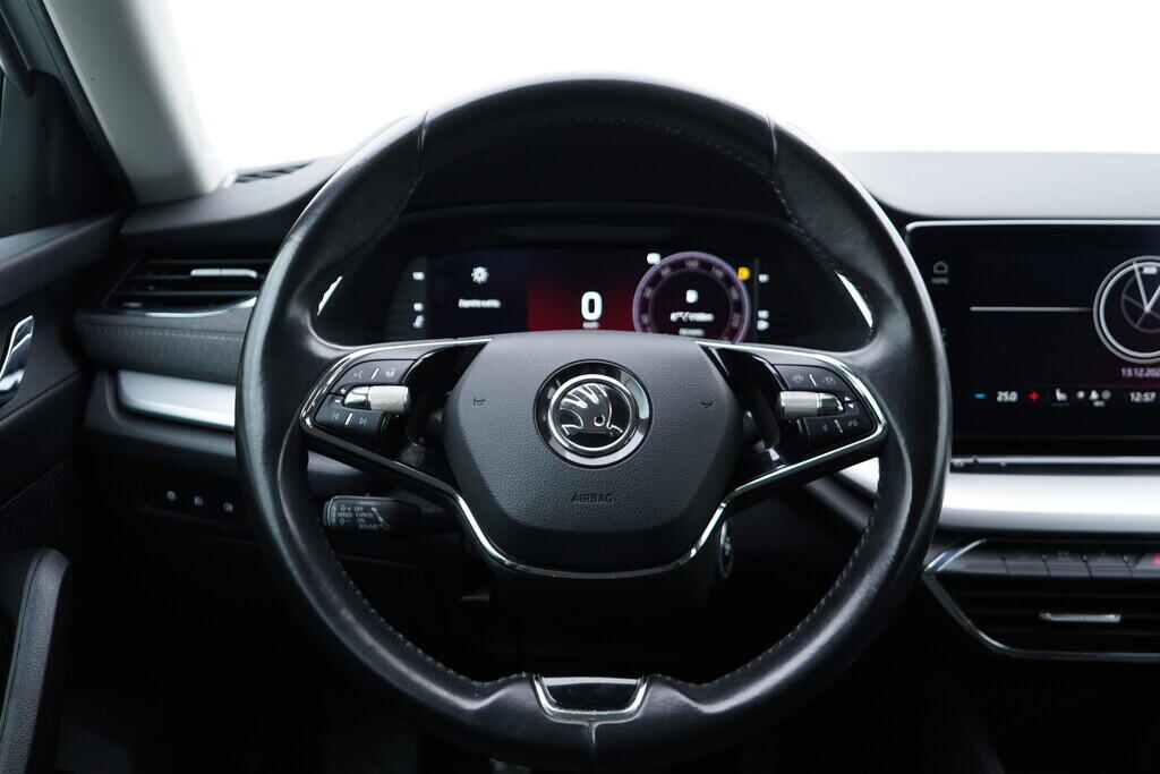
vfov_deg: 36.9
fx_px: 1160
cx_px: 580
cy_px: 387
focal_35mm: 36
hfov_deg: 53.1
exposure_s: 1/40
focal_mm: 24
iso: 250
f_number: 2.8
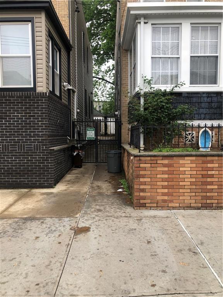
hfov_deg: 49.7
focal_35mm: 28
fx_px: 241
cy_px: 148
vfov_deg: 63.4
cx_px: 112
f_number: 1.8
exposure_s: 1/130
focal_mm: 4
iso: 20
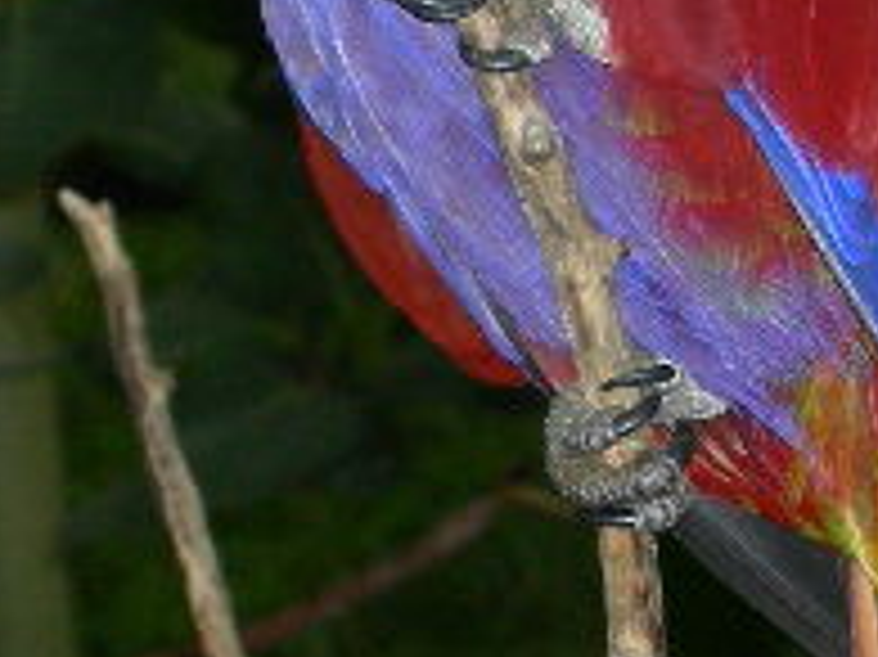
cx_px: 545
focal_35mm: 417
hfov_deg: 4.8
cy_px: 40
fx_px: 10570
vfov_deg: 3.6
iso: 200
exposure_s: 1/120
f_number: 4.8
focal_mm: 23
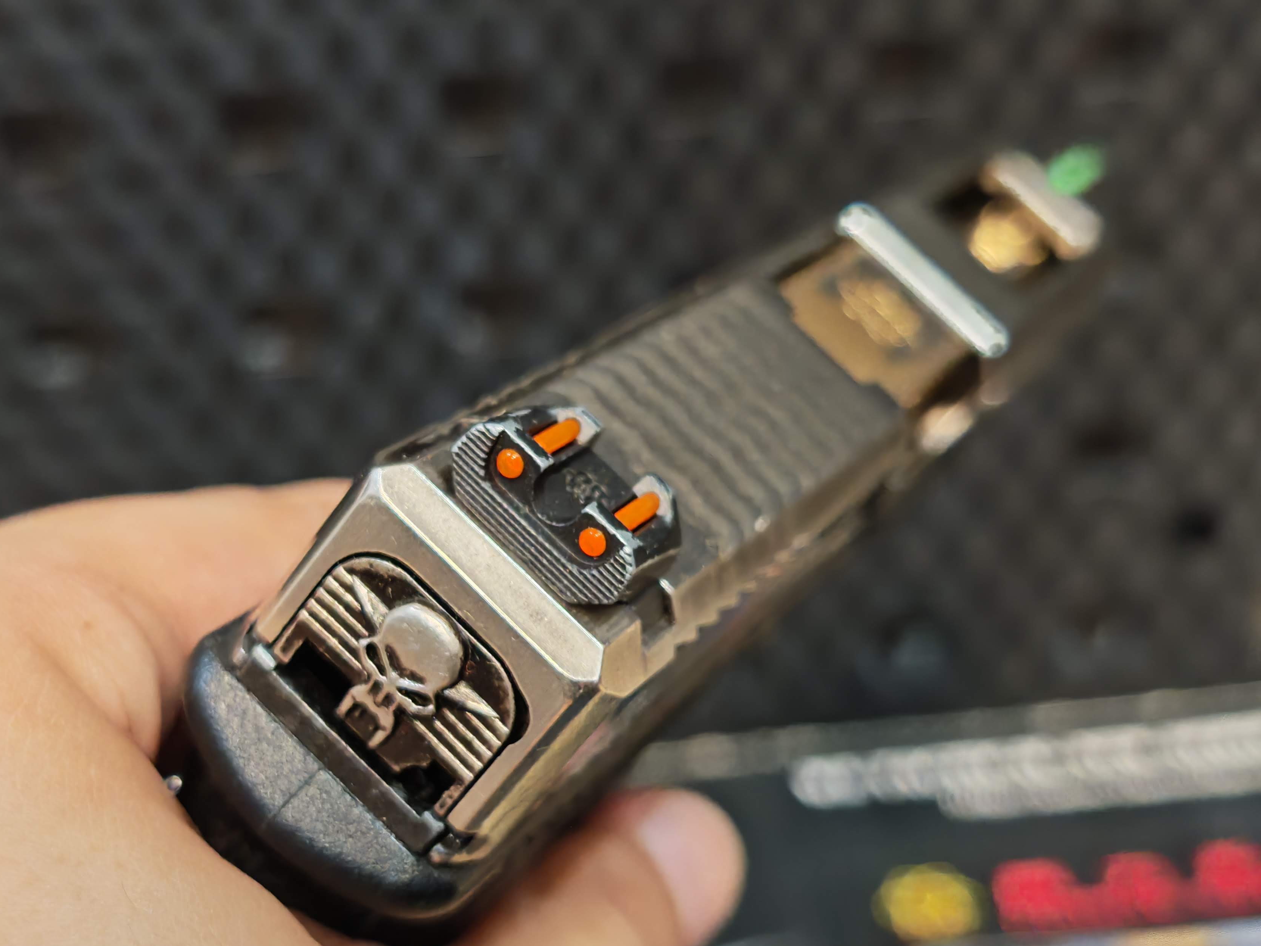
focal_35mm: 59
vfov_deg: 24.8
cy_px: 527
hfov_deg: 32.6
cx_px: 541
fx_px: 2149
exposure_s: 1/50
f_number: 1.4
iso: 250
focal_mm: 6.83
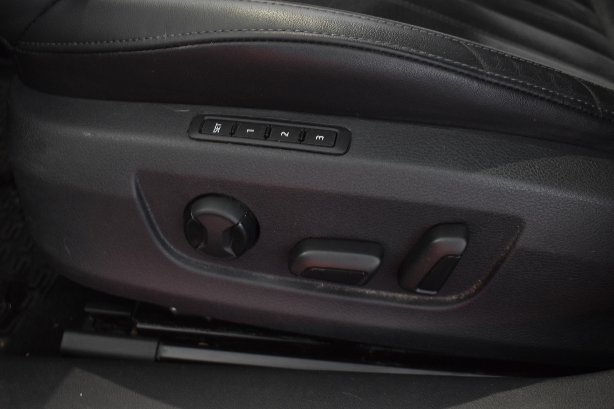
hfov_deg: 46.4
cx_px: 307
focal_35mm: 42
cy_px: 204
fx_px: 716
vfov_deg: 31.9
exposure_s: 1/10
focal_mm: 28
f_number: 5.6
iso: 1250
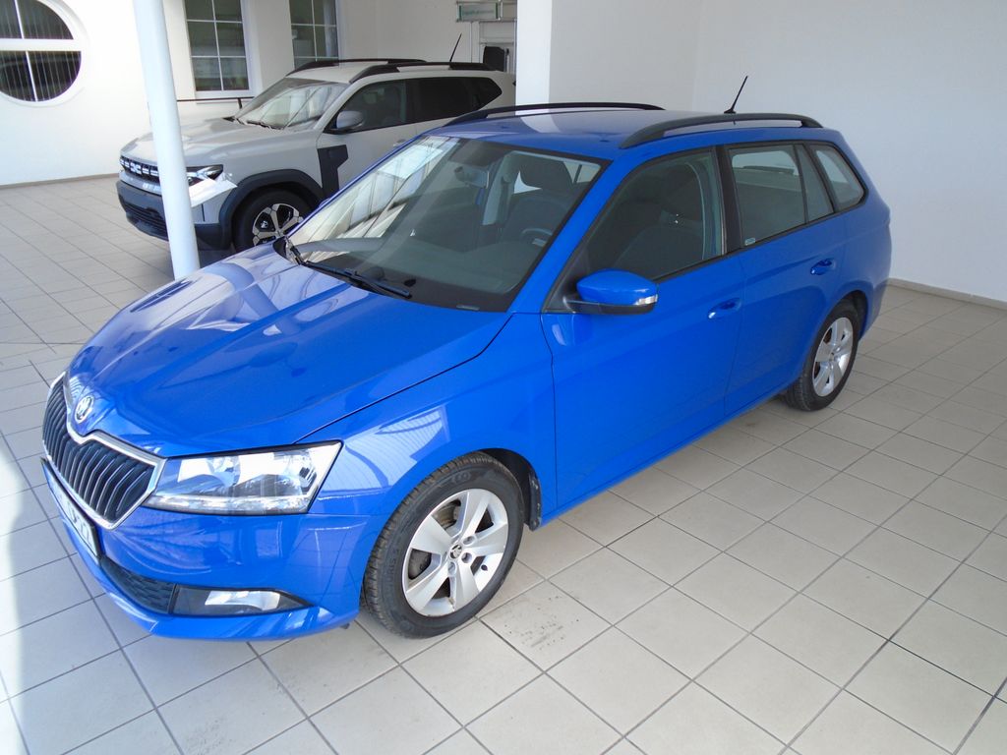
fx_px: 756
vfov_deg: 53.1
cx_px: 504
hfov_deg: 67.3
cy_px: 378
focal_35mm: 26
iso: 100
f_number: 3.2
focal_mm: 4.6
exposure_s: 1/125
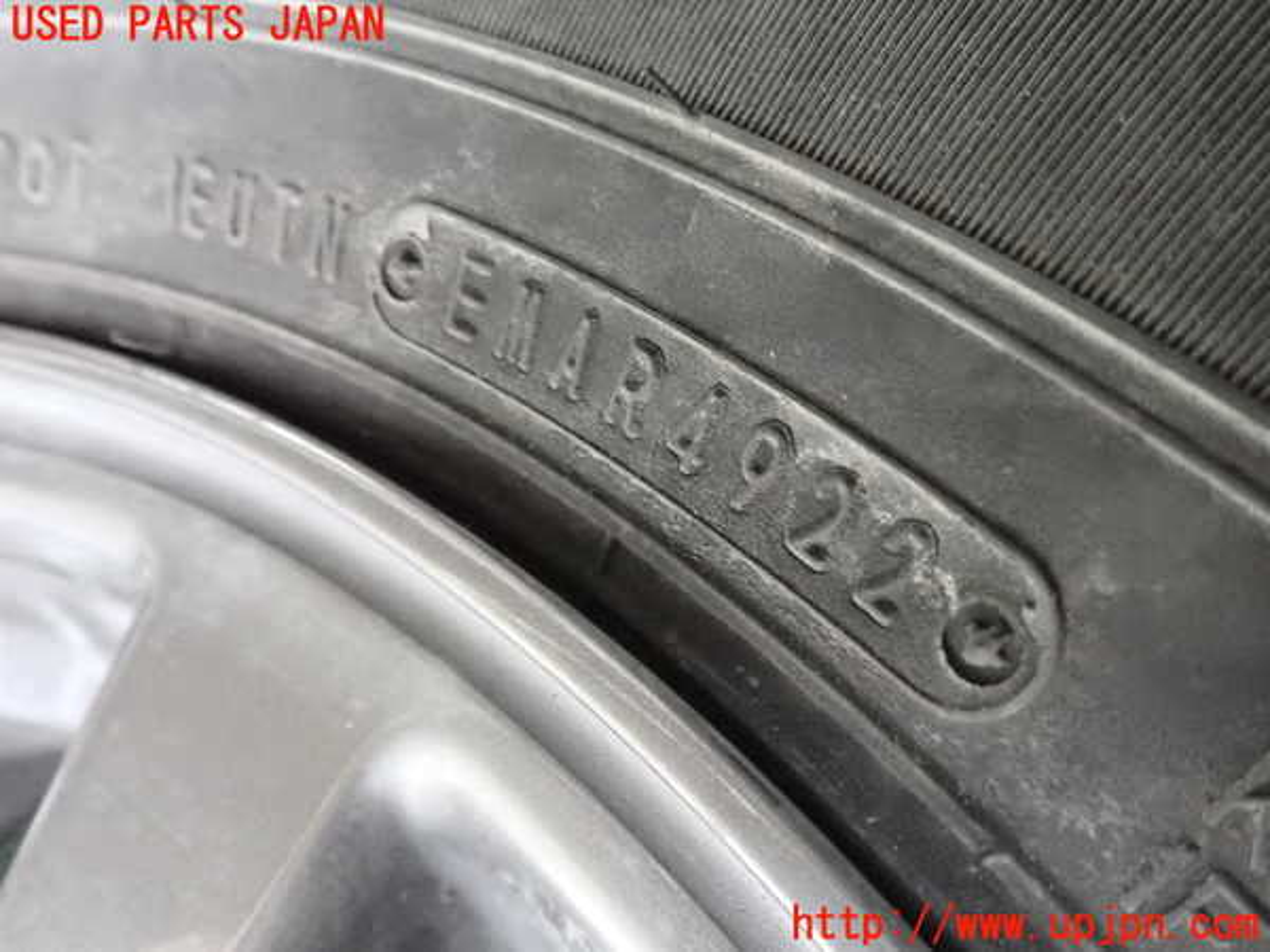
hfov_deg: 60.0
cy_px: 476
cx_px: 635
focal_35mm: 30
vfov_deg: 46.8
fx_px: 1101
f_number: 2.3
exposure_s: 1/320
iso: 6400
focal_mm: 5.4
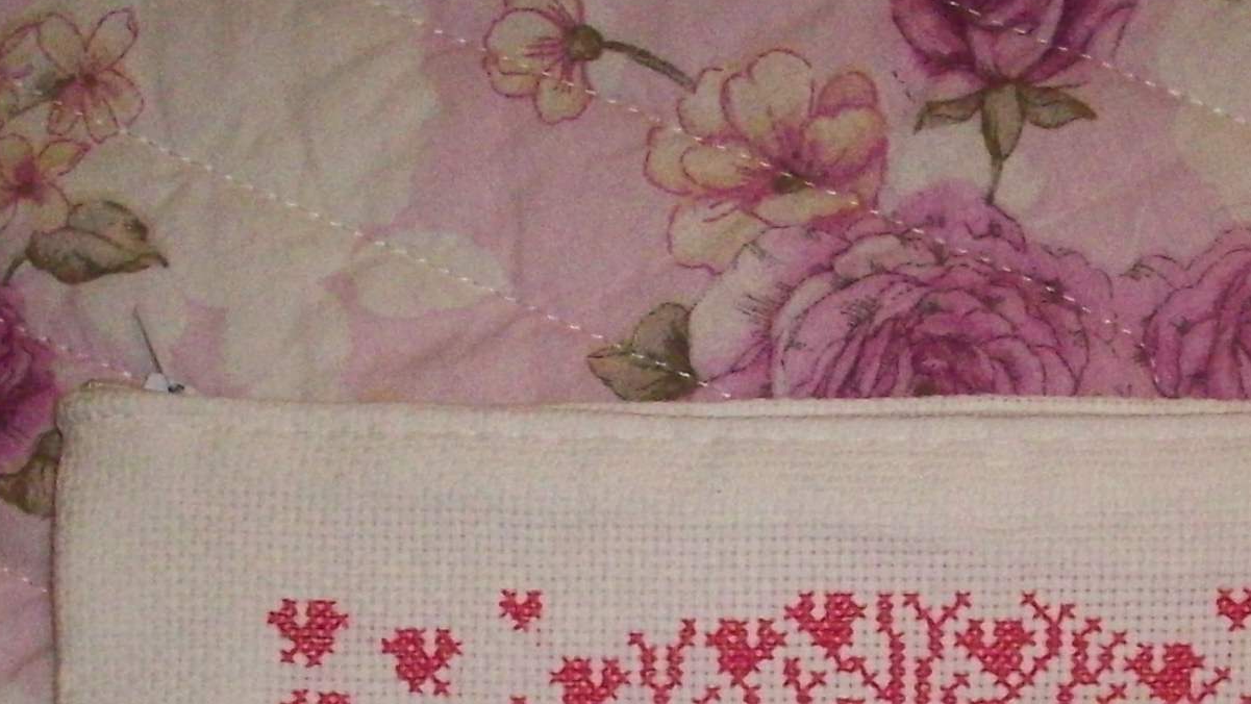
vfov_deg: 13.5
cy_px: 851
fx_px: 2886
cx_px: 824
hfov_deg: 24.3
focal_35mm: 87
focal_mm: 6.2
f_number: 2.8
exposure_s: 1/128
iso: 400
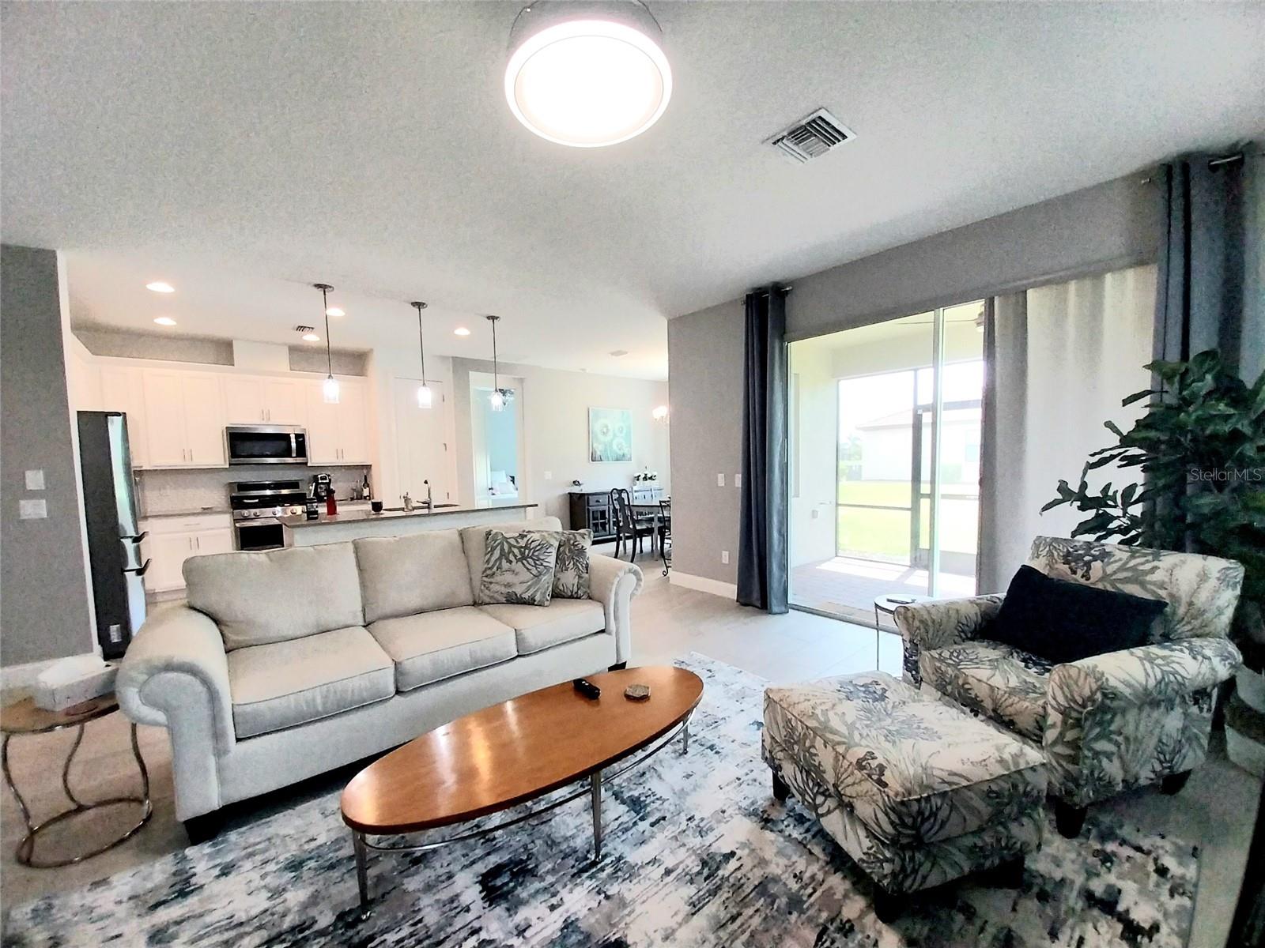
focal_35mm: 13
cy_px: 474
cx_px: 632
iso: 100
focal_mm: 1.13
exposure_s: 1/60.2
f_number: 2.2
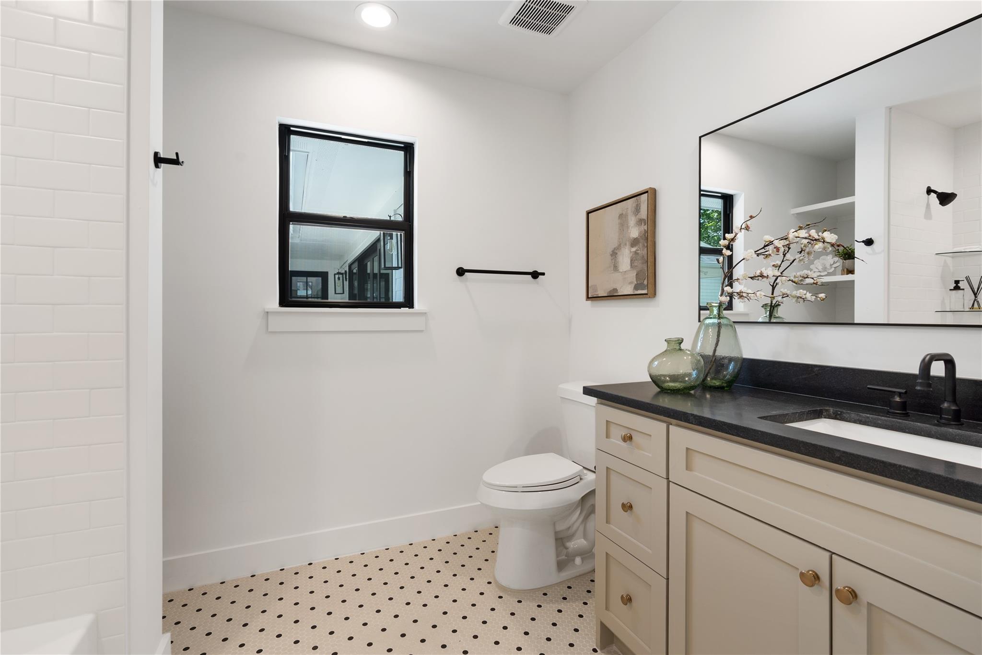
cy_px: 328
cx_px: 491
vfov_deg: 73.7
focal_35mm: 16
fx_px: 436
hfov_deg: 96.7
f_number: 8
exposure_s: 1/8
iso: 100
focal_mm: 16
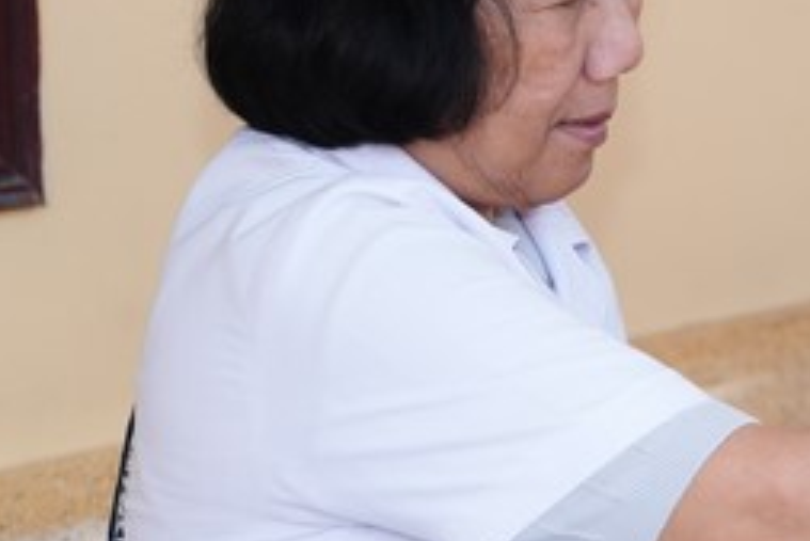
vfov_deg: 5.4
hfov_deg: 8.0
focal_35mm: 257
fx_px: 5786
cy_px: 248
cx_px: 903
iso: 500
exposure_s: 1/100
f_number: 4.5
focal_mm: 100
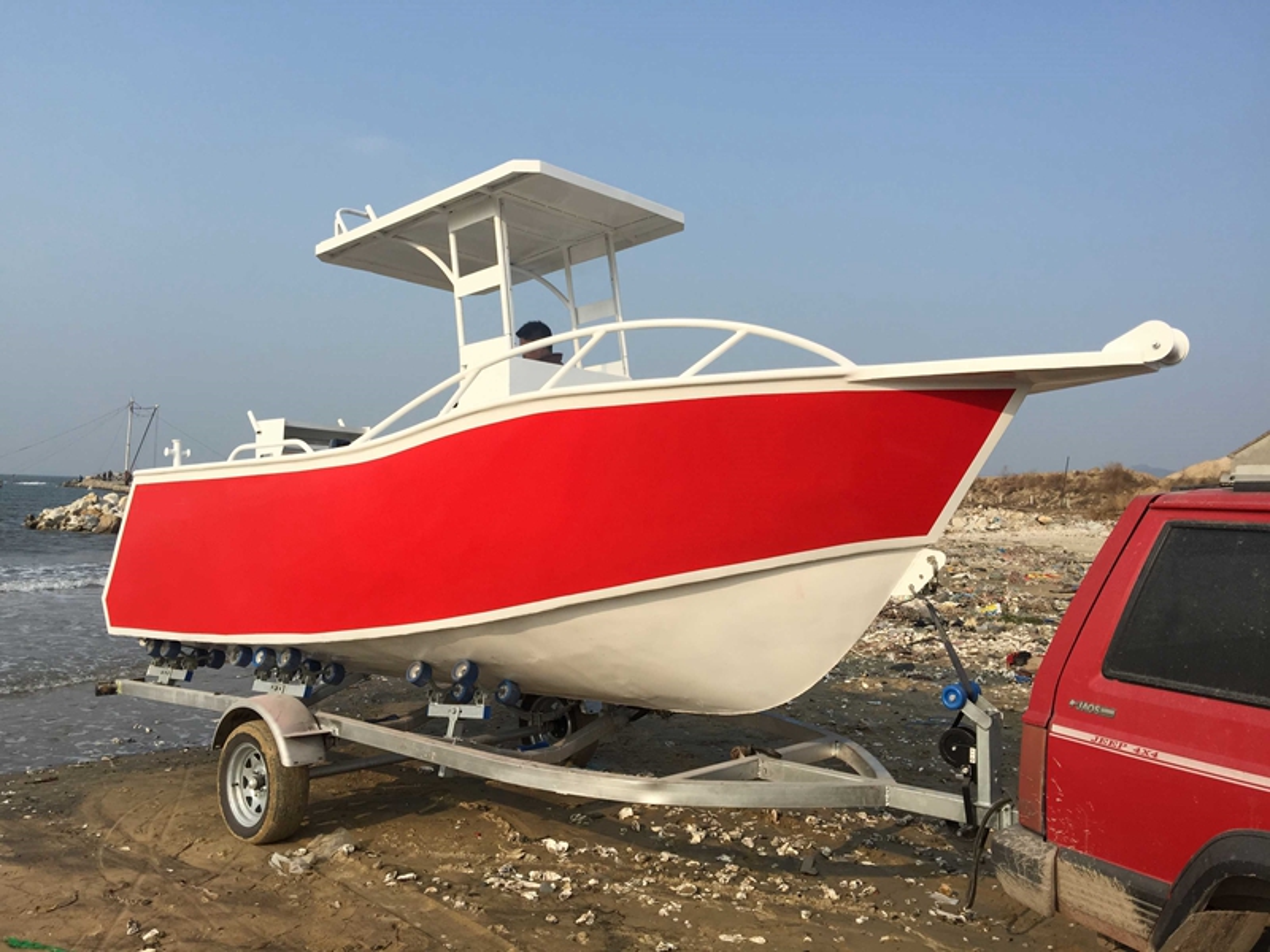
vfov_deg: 48.2
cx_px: 635
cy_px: 476
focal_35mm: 29
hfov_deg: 61.7
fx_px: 1064
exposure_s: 1/1883
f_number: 2.2
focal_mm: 4.15
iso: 32
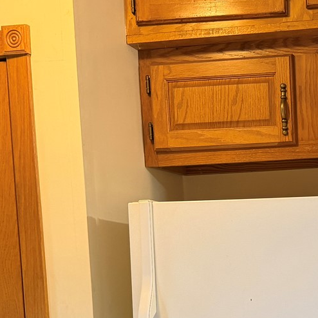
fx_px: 915
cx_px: 313
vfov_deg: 18.8
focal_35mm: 88
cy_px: 368
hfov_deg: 19.2
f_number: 1.78
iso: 250
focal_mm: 6.76
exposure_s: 1/60
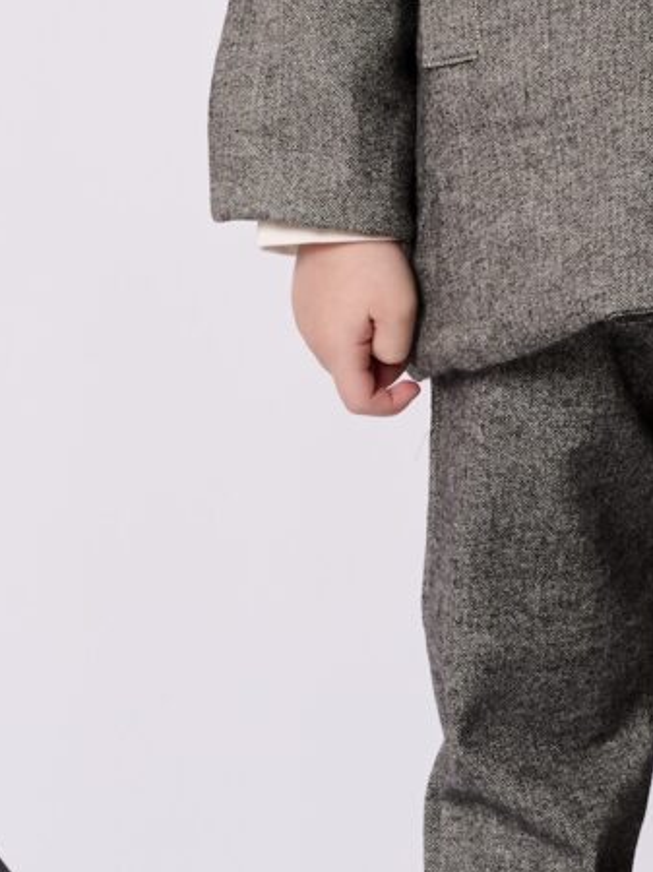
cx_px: 538
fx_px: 9365
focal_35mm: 372
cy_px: -391
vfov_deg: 5.3
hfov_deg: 4.0
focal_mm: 85
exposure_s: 1/160
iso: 64
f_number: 9
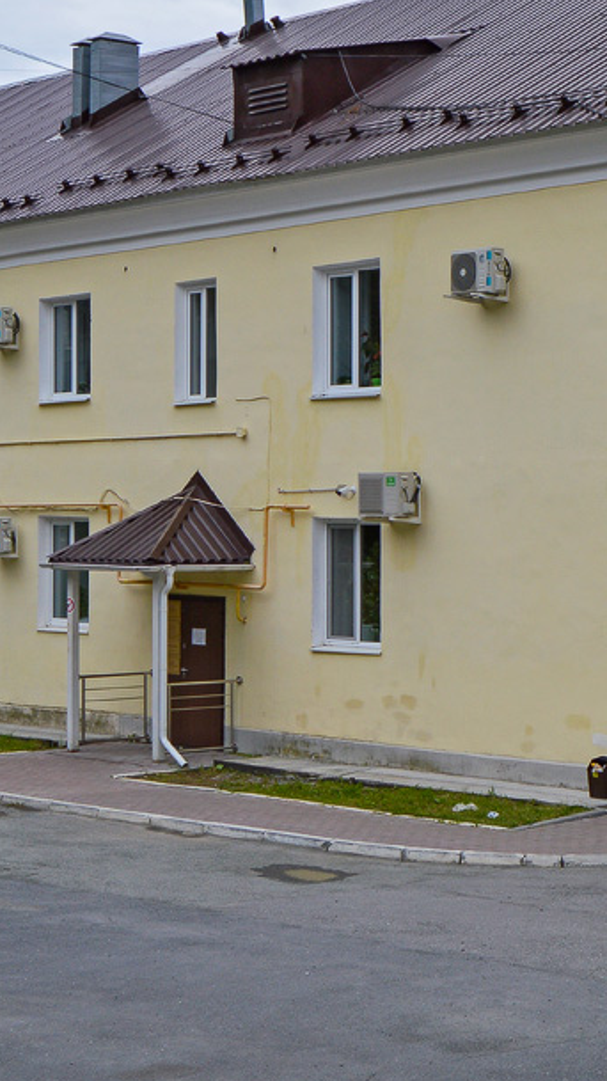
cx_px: 398
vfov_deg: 27.4
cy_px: 437
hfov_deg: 15.6
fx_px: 2209
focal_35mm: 77
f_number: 7.1
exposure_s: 1/160
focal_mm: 23
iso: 100
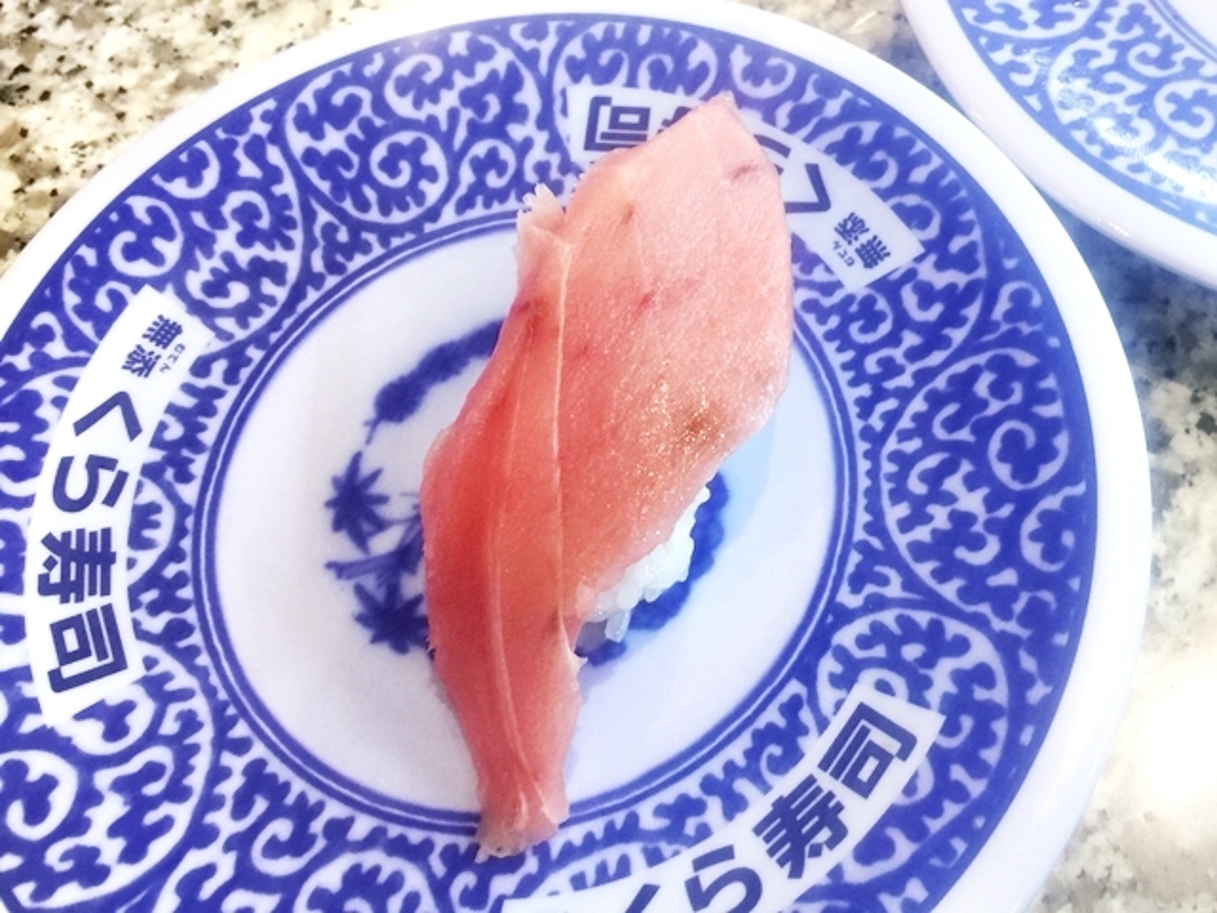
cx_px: 608
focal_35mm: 29
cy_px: 456
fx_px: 1020
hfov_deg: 61.7
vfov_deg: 48.2
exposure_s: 1/33
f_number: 2.2
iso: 32
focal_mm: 4.15
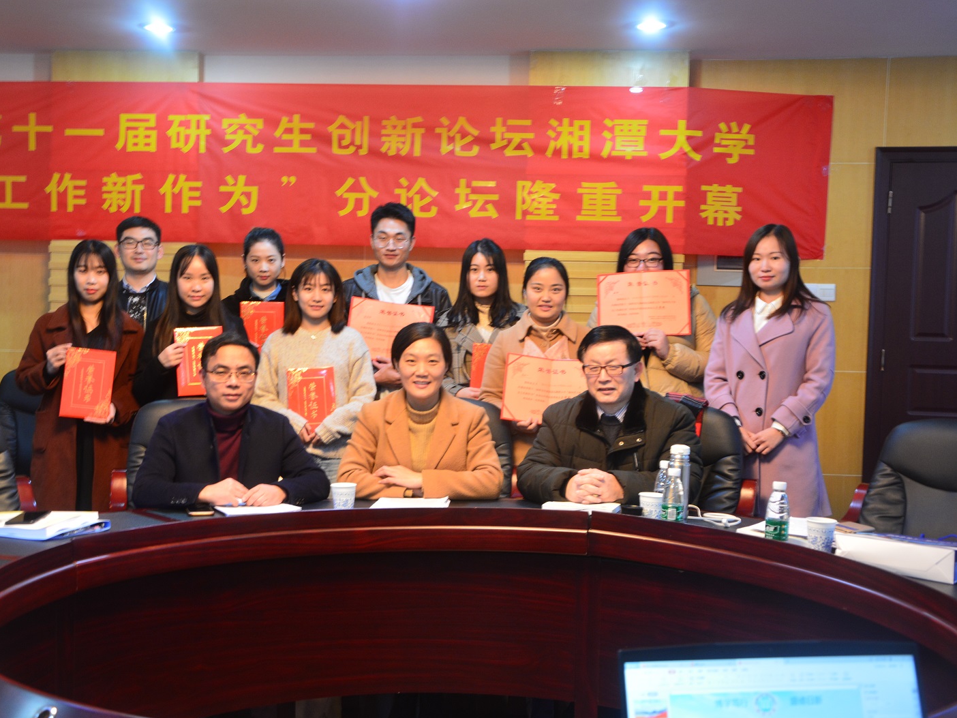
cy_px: 363
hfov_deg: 41.2
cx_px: 430
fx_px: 1272
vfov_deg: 31.5
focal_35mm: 46
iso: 800
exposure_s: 1/8
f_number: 5.6
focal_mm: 28
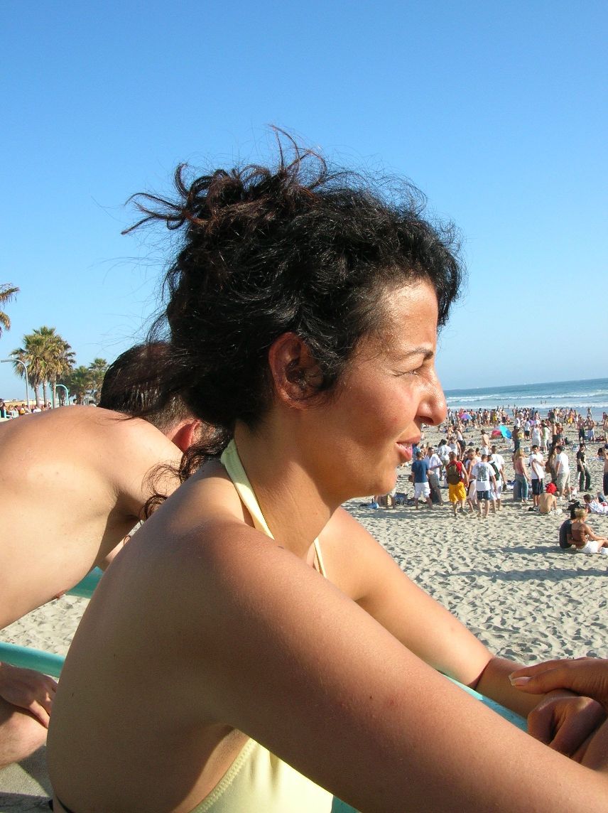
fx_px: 821
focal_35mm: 35
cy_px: 406
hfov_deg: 40.6
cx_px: 304
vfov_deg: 52.7
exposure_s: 1/195
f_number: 5.6
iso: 50
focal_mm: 5.8
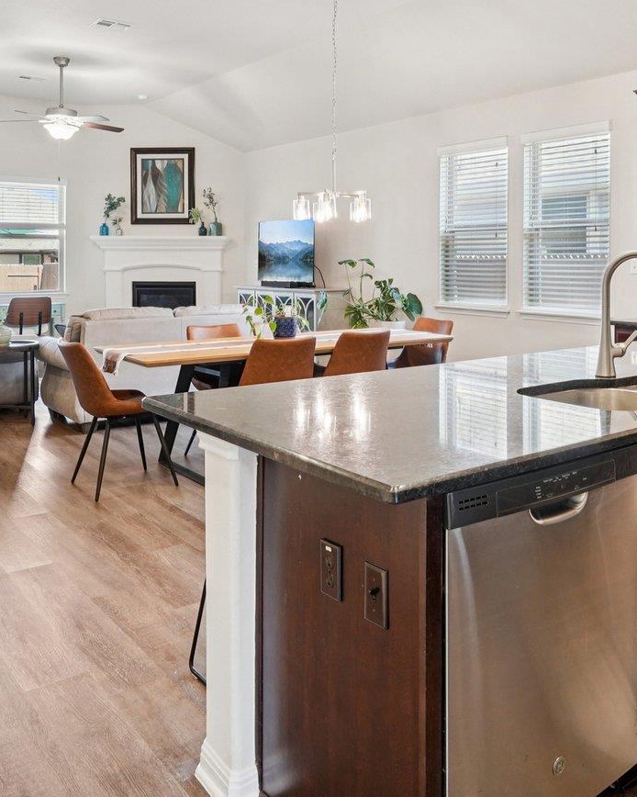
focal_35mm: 31
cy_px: 260
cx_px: 471
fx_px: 731
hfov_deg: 45.6
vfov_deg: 55.9
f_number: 8
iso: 800
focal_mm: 14
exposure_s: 1/40
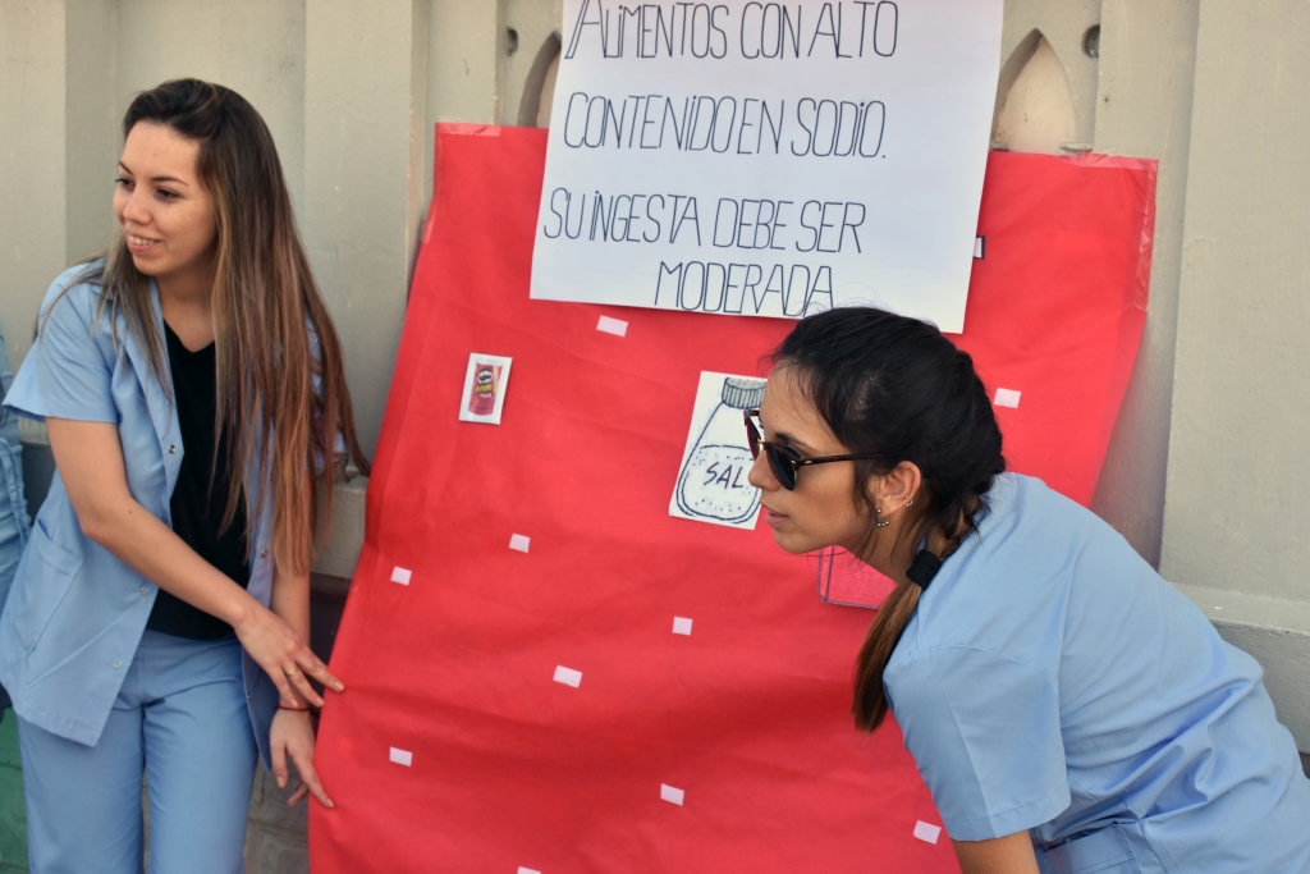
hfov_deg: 37.8
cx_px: 655
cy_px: 437
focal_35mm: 52
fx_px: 1911
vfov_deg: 25.8
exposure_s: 1/500
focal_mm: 35
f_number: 8
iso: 400
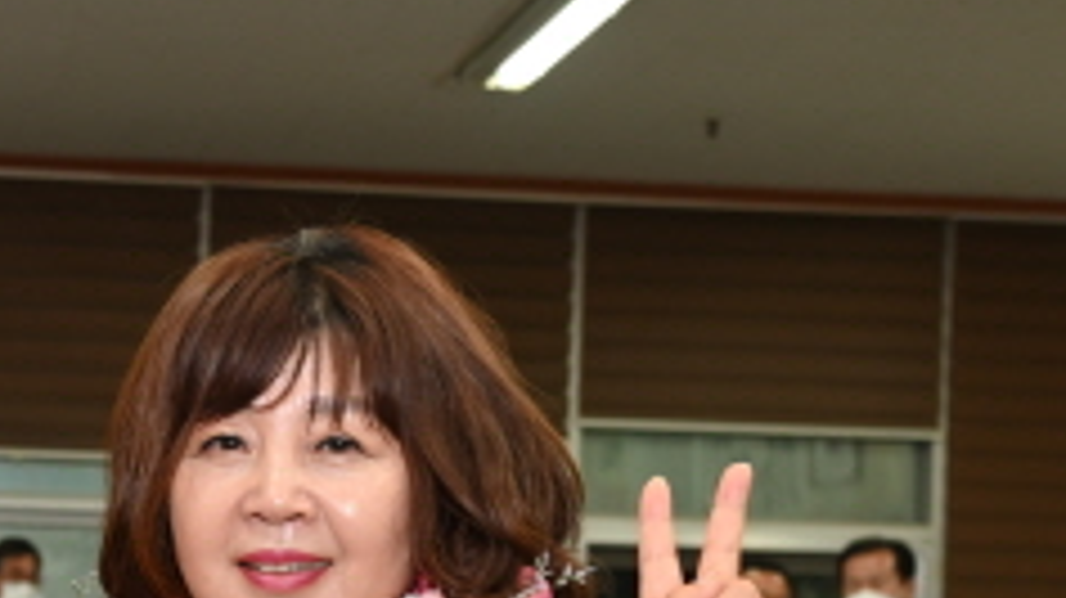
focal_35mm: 90
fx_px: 2543
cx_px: 40
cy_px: 573
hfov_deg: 22.9
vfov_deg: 13.3
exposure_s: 1/60
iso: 900
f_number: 4
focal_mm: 34
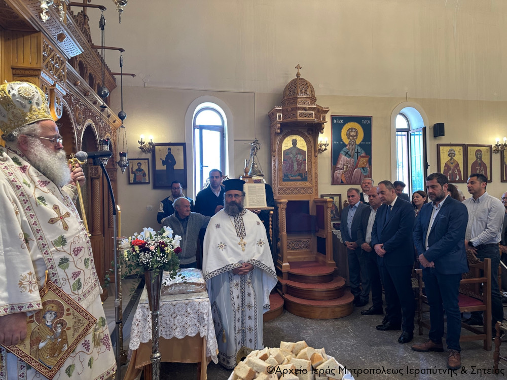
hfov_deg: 71.6
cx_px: 254
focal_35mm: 24
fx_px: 352
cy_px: 190
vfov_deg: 56.8
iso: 160
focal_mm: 6.86
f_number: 1.78
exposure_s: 1/100
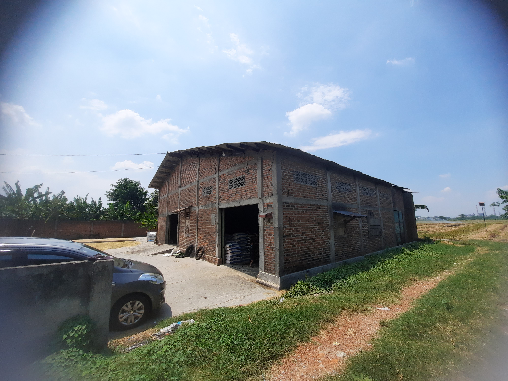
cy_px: 190
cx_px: 254
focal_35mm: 13
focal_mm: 1.74
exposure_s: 1/2198
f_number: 2.2
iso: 40
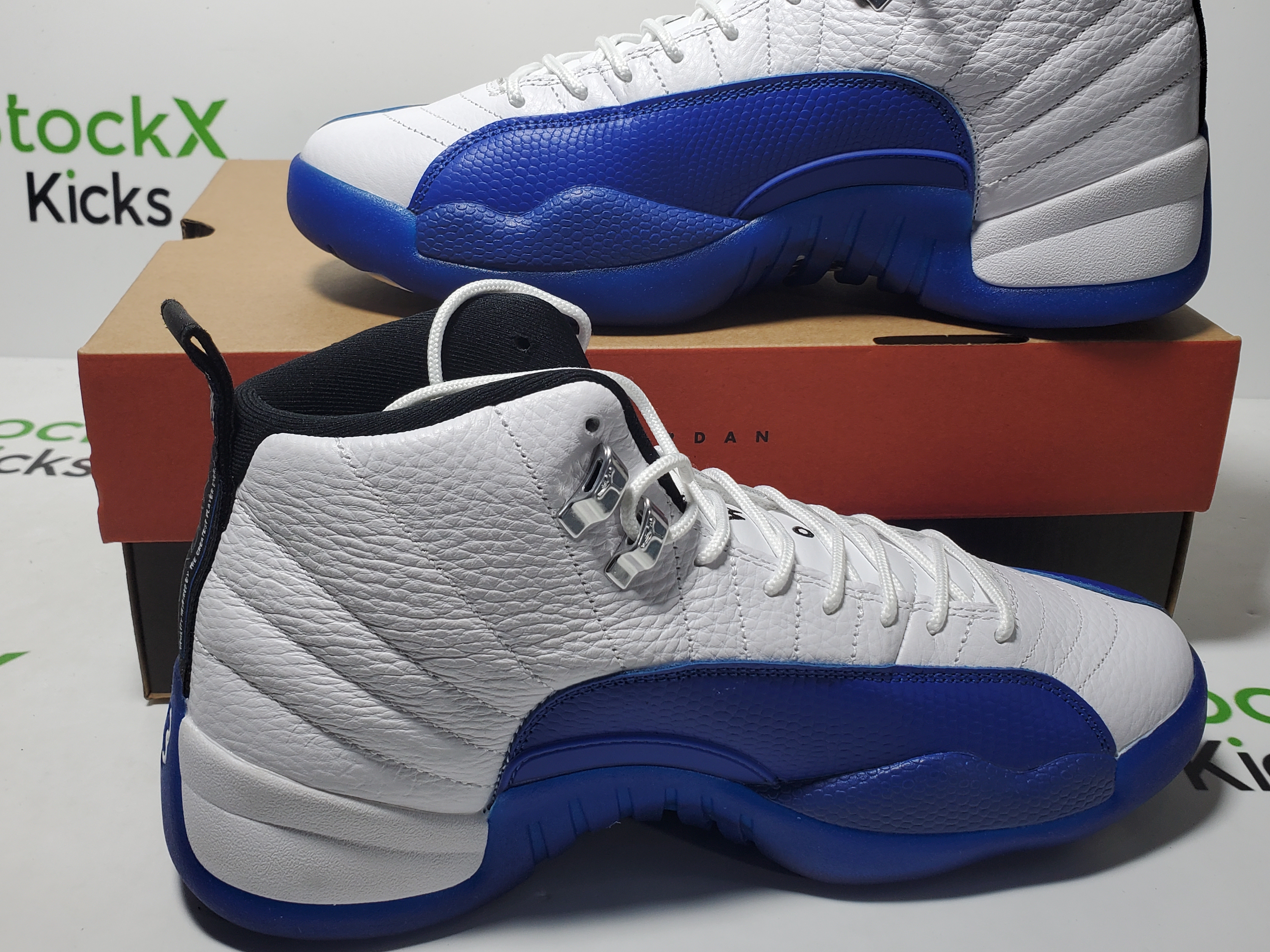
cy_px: 424
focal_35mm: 35
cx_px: 691
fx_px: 1284
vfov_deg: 40.6
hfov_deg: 52.6
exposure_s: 1/205
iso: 50
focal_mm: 4.3
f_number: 2.4
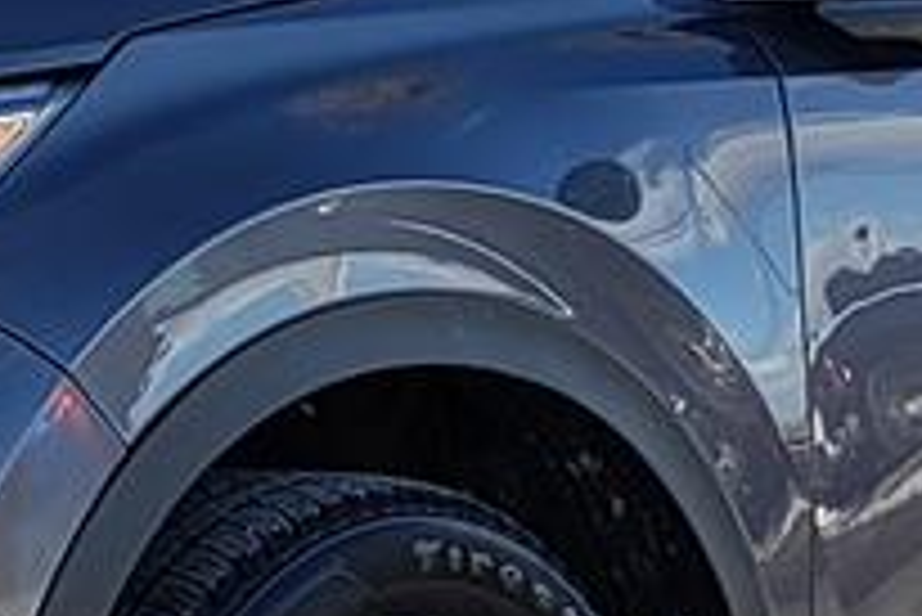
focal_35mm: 135
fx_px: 3460
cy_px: 319
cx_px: 175
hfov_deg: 15.1
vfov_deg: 10.2
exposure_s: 1/430
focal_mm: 4.3
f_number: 2.4
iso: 50
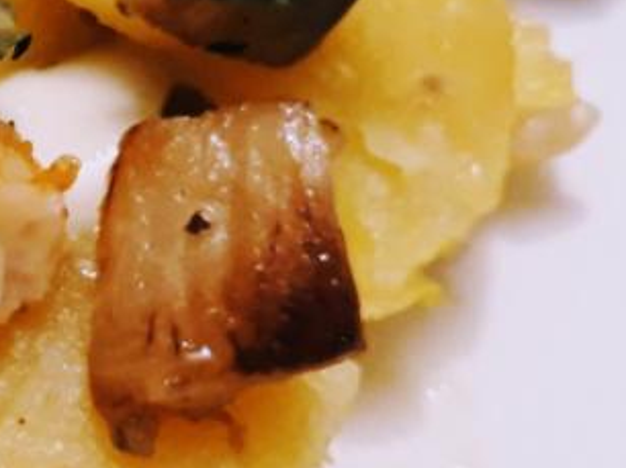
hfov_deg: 17.2
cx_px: -231
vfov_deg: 13.9
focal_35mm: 106
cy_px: 114
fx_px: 1915
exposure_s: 1/25
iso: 200
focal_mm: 3.71
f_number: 1.7
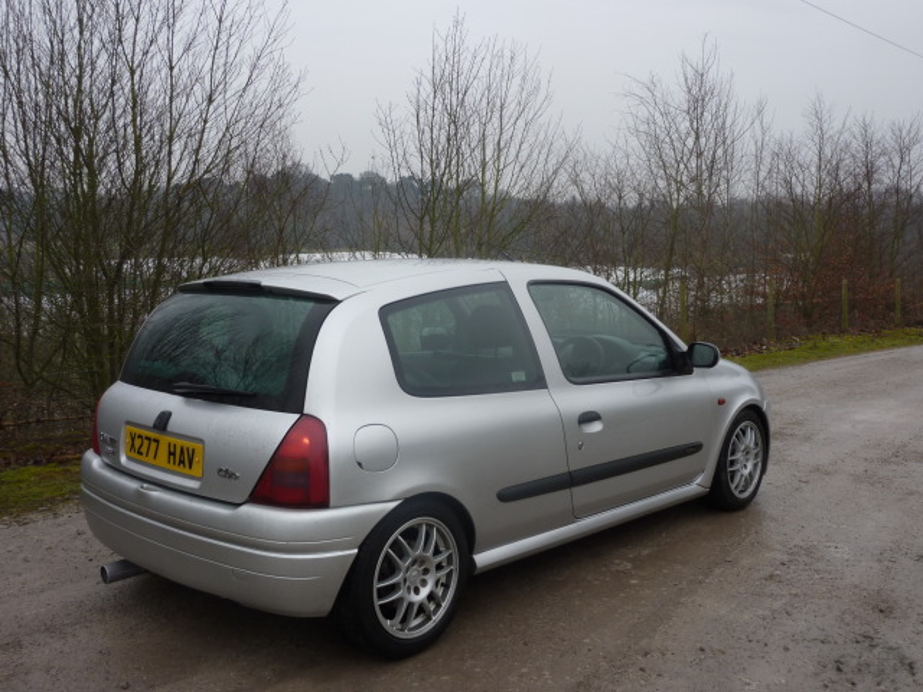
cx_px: 462
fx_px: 933
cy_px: 346
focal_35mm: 35
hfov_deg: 52.6
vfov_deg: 40.7
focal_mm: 5.7
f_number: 4
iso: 80
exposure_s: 1/160
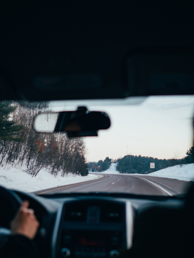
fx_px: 306
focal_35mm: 41
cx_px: 96
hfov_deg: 35.1
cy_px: 148
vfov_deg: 45.6
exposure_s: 1/640
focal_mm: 25
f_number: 2.2
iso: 640
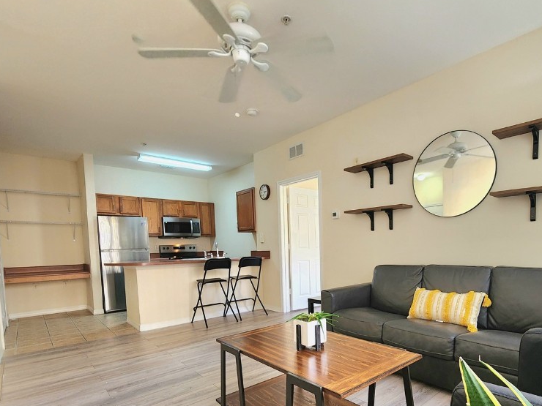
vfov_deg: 69.6
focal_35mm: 18
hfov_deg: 86.7
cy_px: 271
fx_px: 282
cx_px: 324
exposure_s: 1/60.2
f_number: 2.2
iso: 200
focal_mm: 2.2
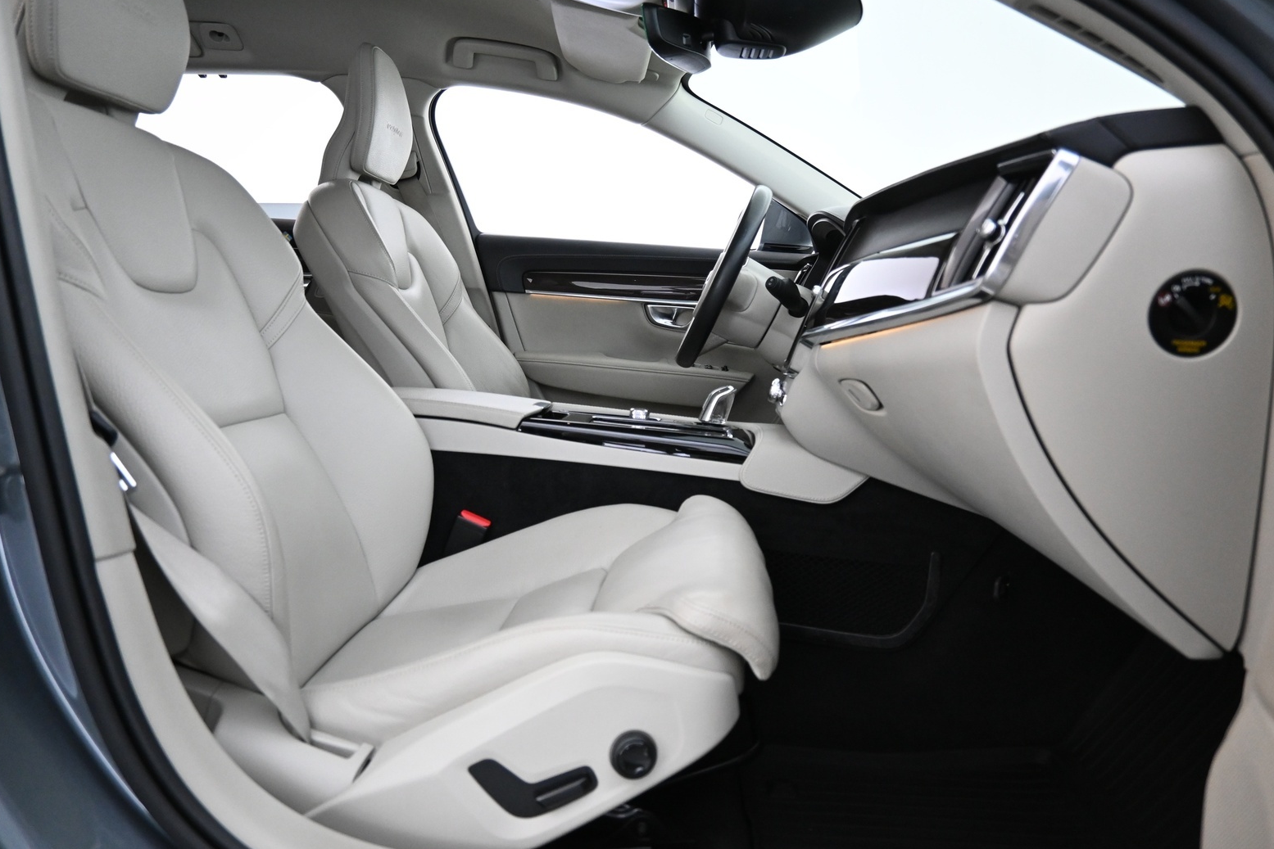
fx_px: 885
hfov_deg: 71.5
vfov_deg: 51.3
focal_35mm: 25
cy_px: 435
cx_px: 655
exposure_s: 1/25
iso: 2200
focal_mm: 16
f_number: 3.5
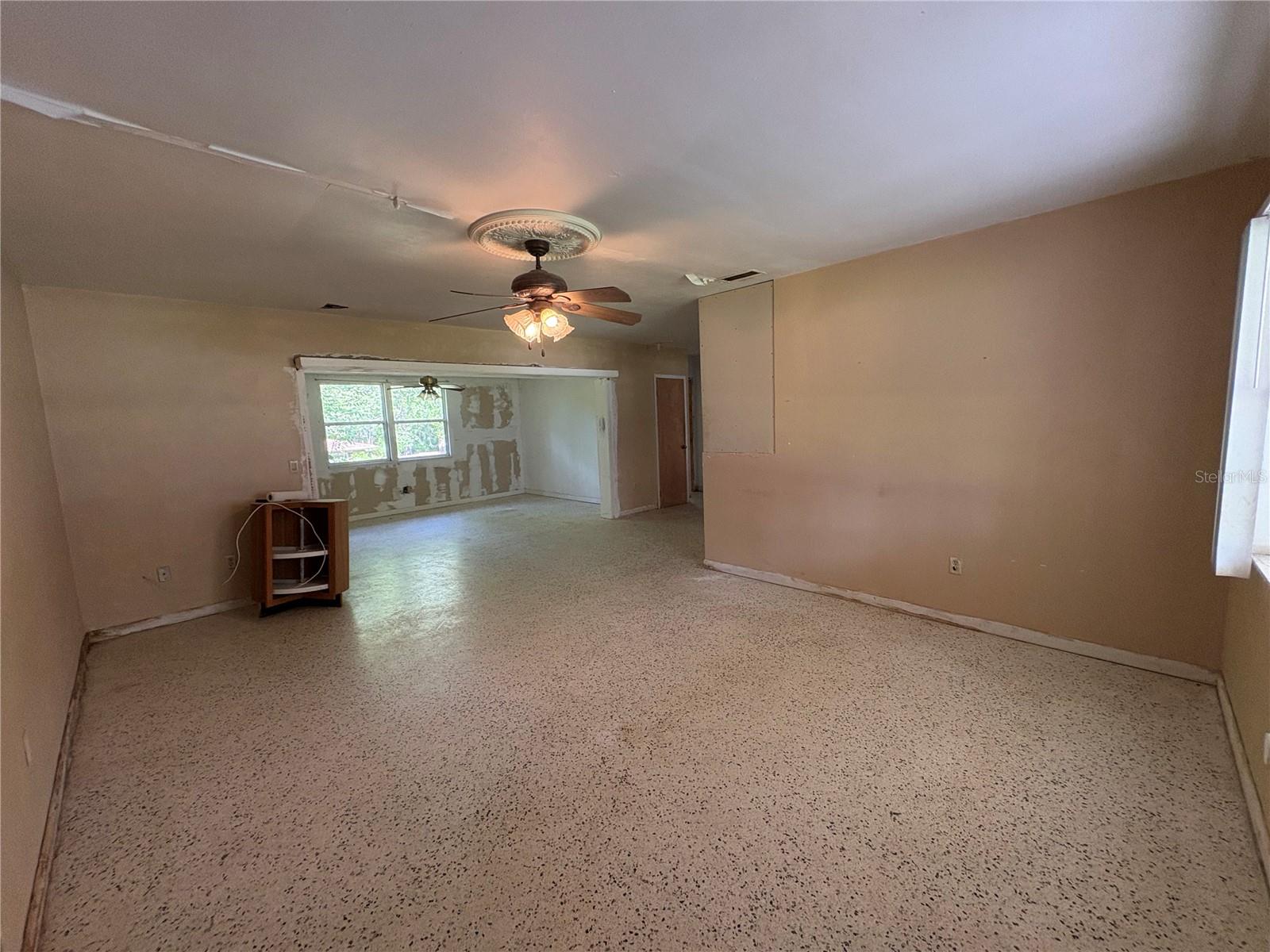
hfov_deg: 102.1
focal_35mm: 14
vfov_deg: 85.7
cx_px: 635
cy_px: 476
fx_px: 514
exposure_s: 1/120
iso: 320
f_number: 2.2
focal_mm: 2.22
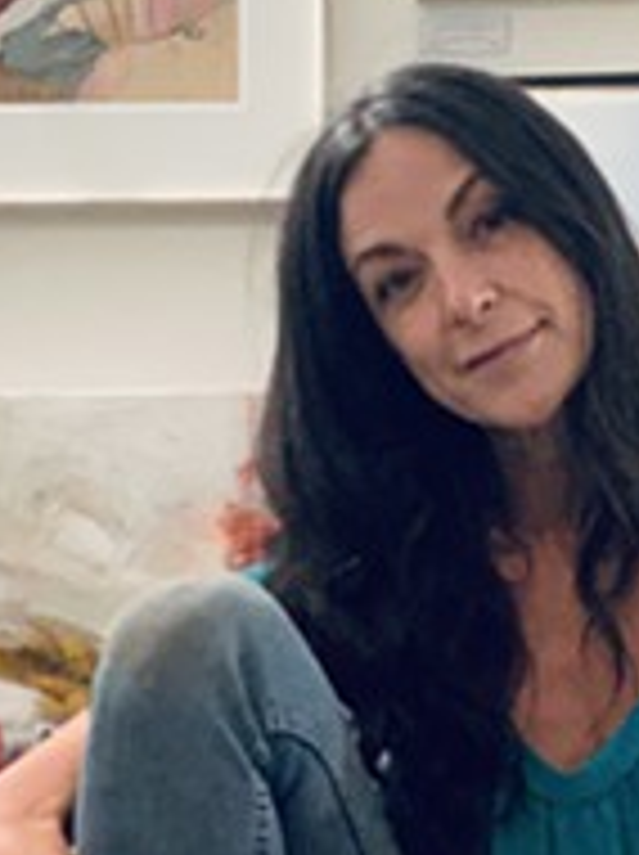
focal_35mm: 81
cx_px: 472
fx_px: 1998
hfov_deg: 18.1
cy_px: 544
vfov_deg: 24.1
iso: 500
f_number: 2.2
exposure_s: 1/30
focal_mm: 2.9
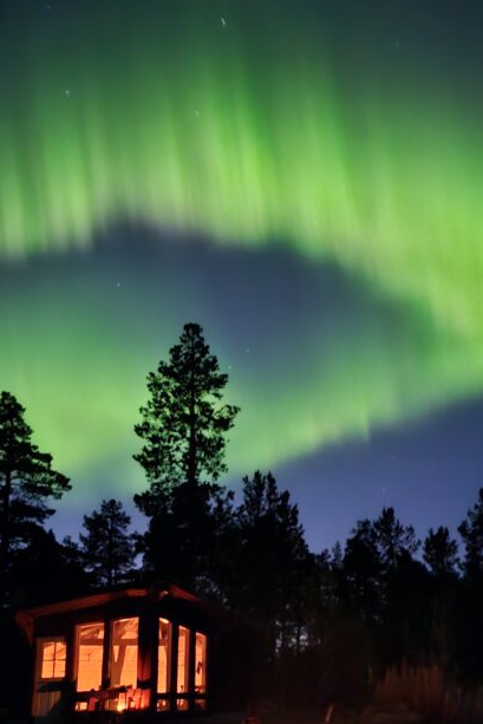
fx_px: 784
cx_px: 286
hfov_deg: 34.1
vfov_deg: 48.6
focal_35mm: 39
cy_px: 491
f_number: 1.7
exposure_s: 1/4
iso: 4000
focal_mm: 6.3
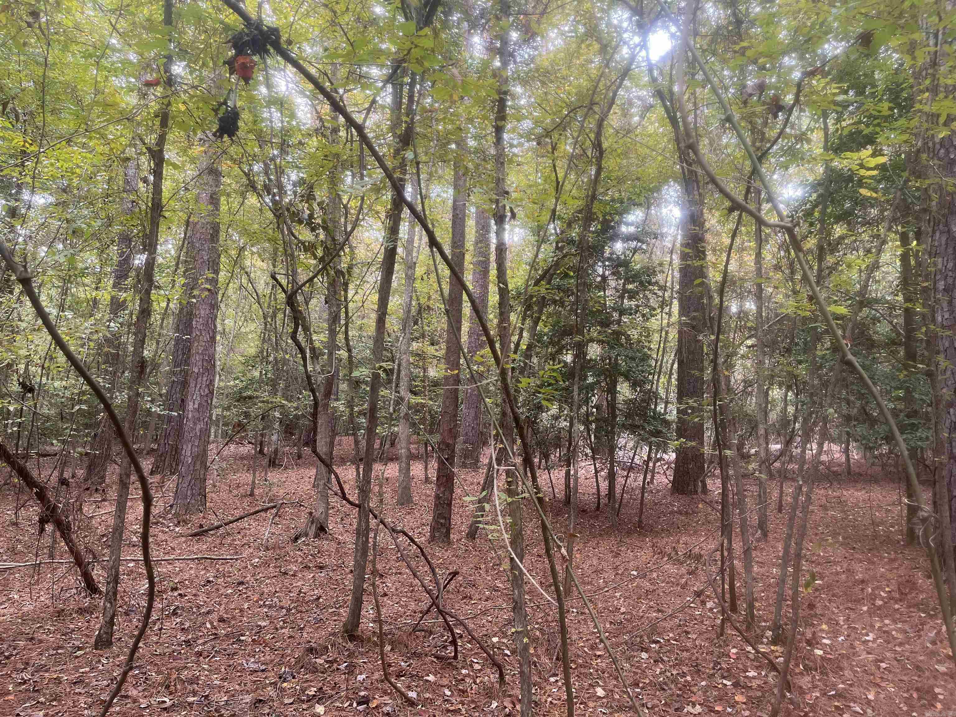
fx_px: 718
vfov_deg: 53.1
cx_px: 478
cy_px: 358
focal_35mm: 26
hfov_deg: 67.3
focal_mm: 5.1
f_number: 1.6
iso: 125
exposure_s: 1/121
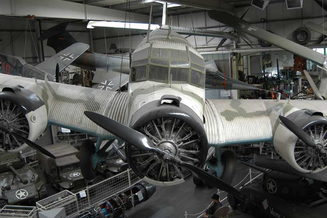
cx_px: 164
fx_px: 327
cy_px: 109
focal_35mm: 36
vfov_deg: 36.8
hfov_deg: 53.2
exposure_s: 1/15
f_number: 3.5
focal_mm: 24
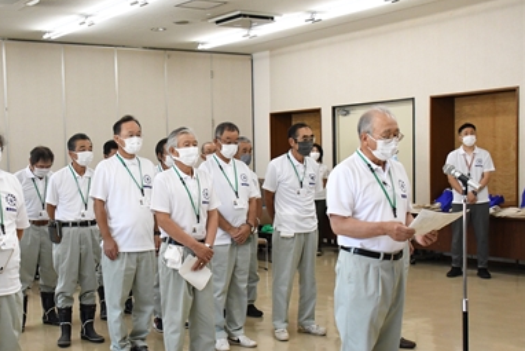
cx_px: 183
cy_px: 214
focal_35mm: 51
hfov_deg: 38.5
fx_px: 744
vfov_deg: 26.4
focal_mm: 26
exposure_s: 1/400
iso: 3200
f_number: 5.6
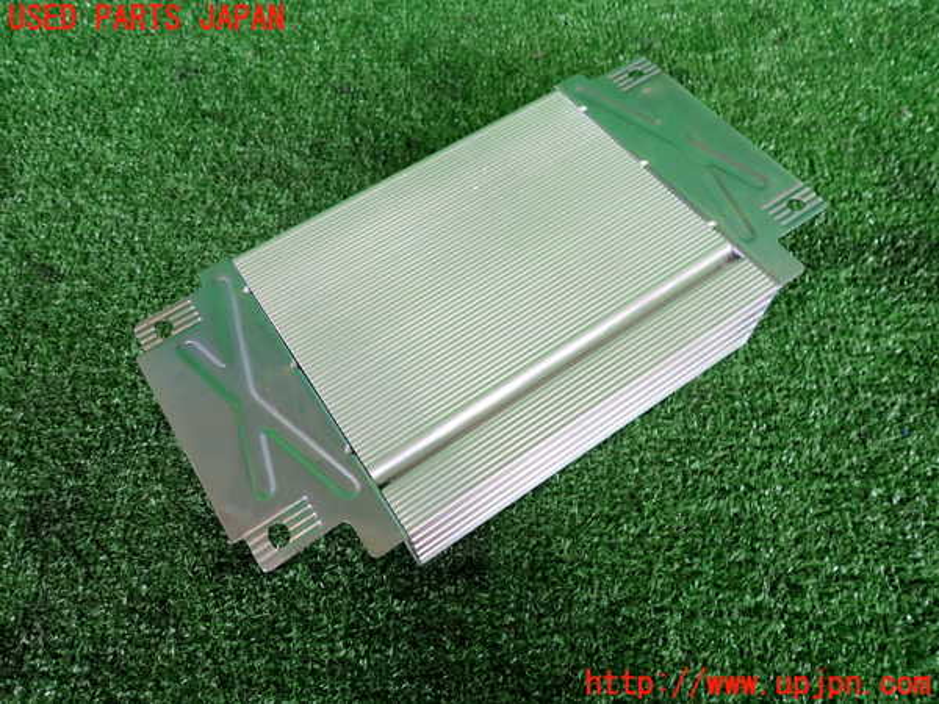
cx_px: 470
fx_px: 678
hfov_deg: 69.4
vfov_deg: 54.9
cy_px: 352
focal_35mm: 25
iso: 160
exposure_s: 1/60
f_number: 2
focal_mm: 4.5
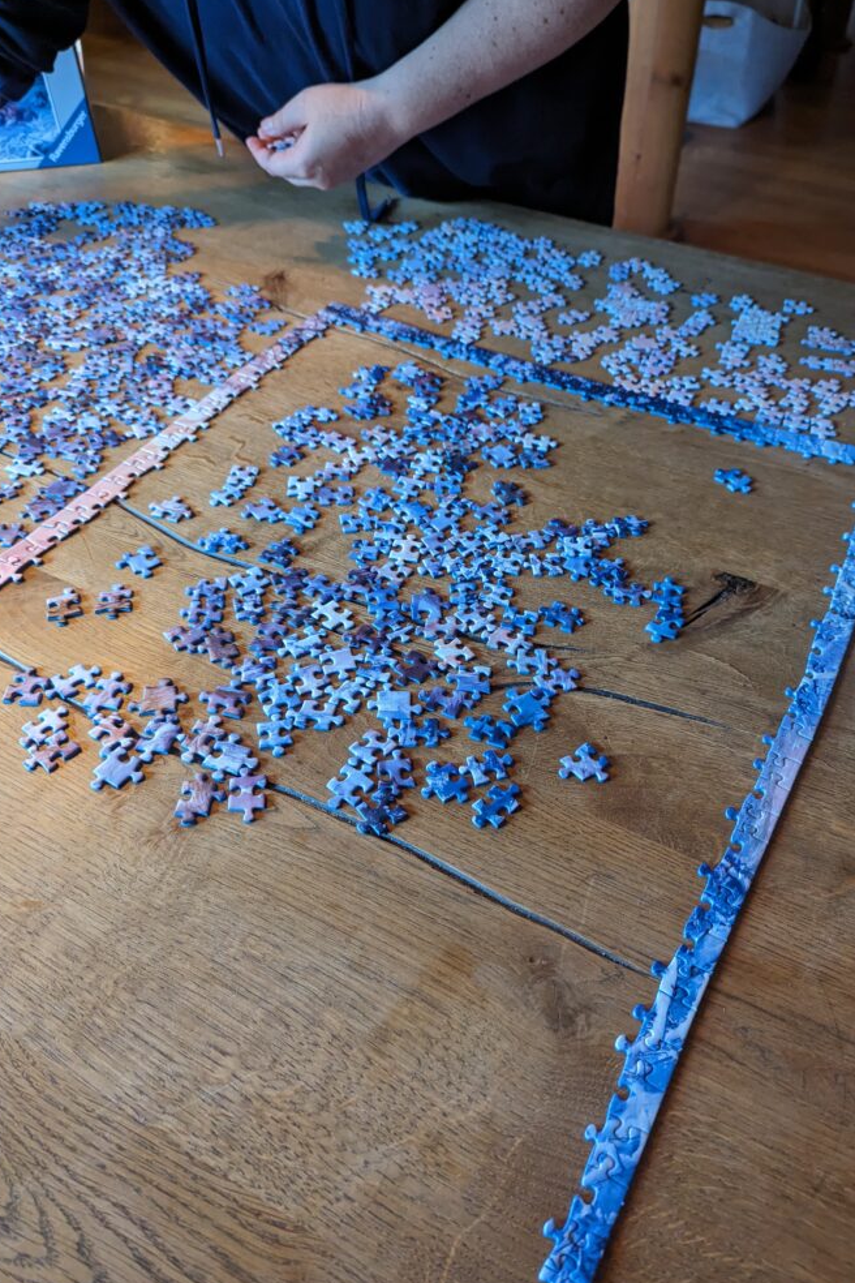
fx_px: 926
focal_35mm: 26
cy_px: 632
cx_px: 483
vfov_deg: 69.4
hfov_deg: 49.4
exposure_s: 1/193
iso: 1348
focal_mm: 6.81
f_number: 1.85
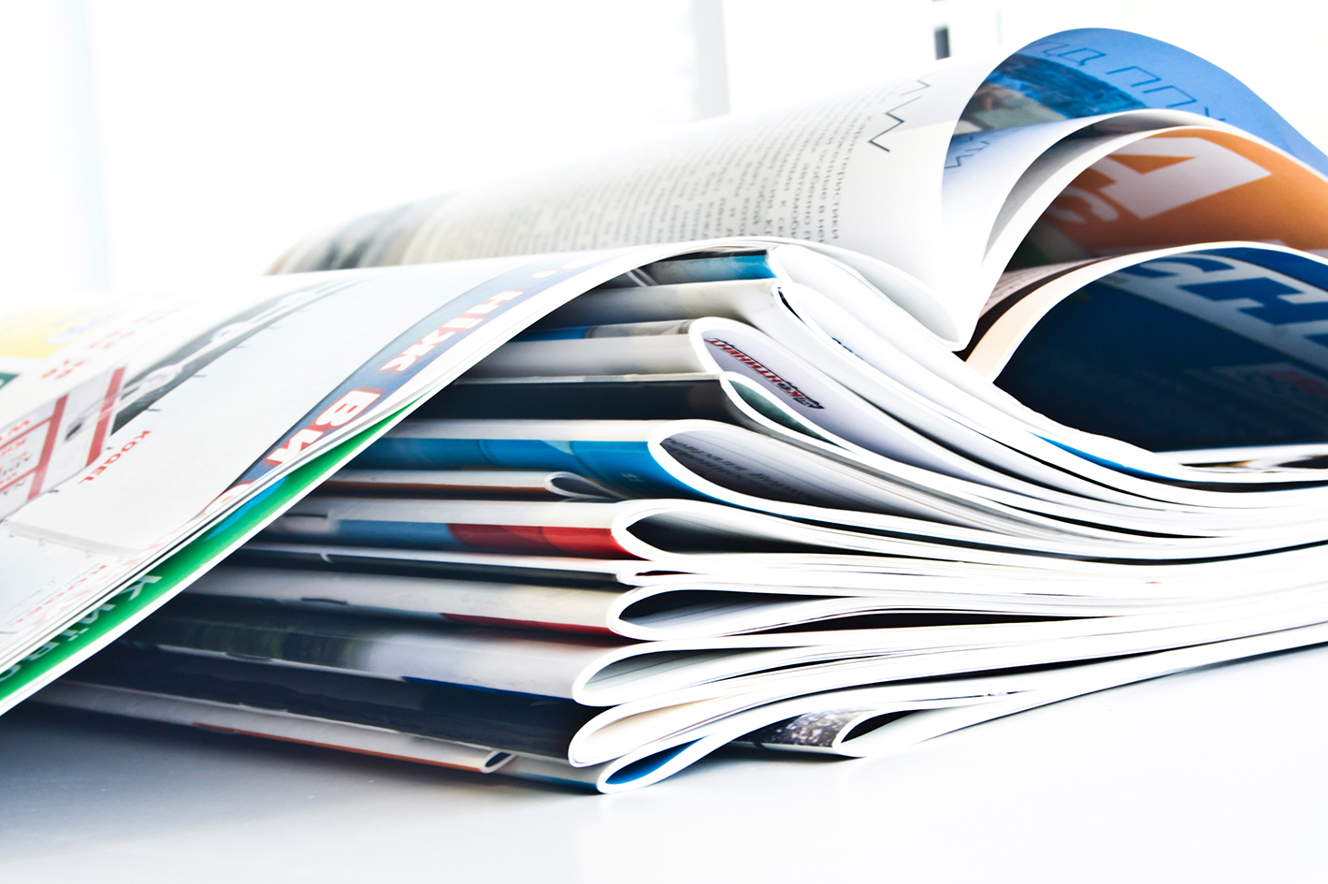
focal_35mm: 82
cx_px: 664
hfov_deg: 24.6
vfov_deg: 16.5
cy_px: 442
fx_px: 3041
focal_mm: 55
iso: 400
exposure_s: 1/10
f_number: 13
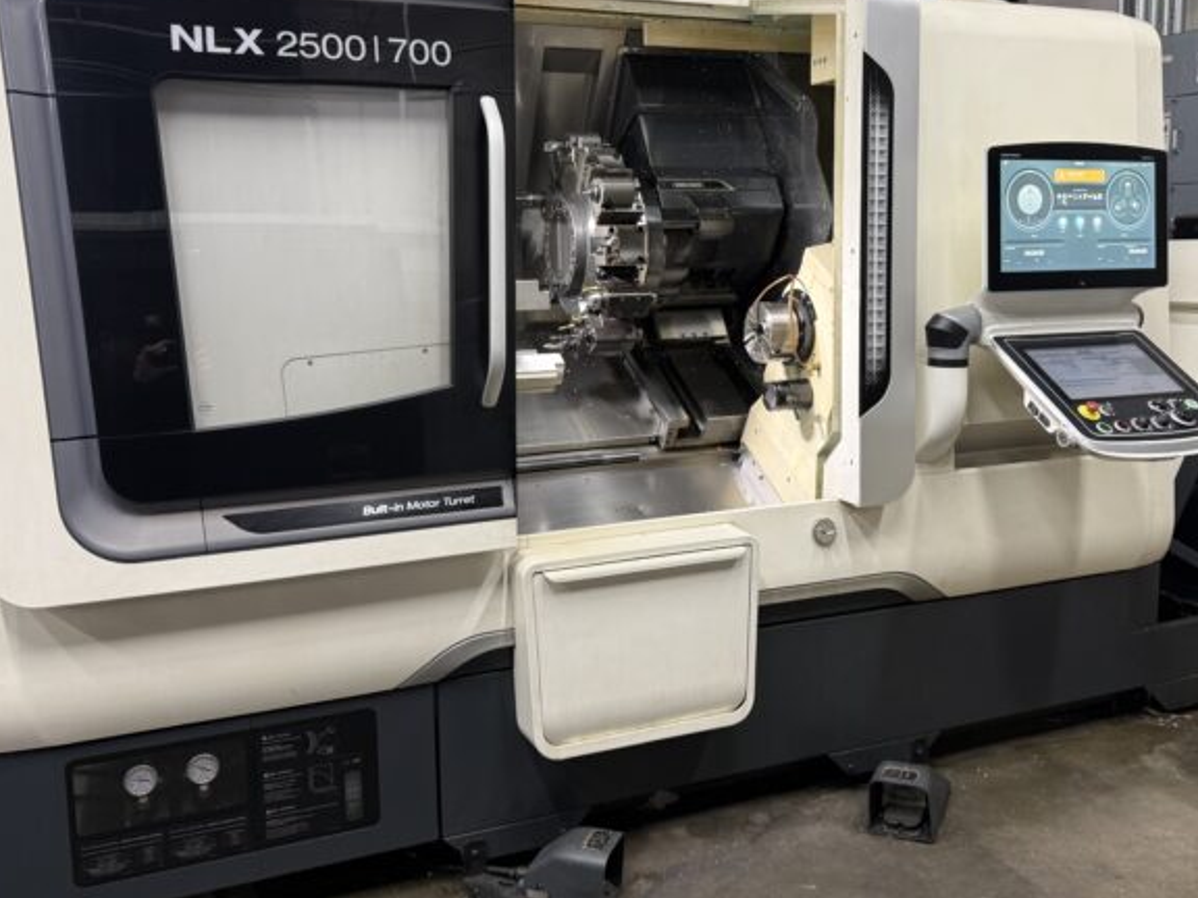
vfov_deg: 44.0
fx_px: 1107
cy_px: 368
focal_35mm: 32
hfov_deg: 56.7
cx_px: 649
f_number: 1.78
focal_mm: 6.76
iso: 160
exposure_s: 1/60
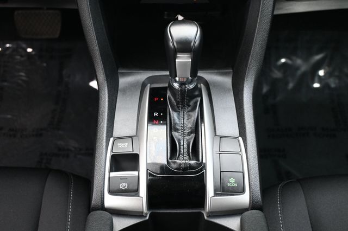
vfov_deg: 27.2
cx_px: 174
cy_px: 116
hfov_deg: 40.0
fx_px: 478
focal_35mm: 50
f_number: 5
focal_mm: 33
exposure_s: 1/125
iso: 1000
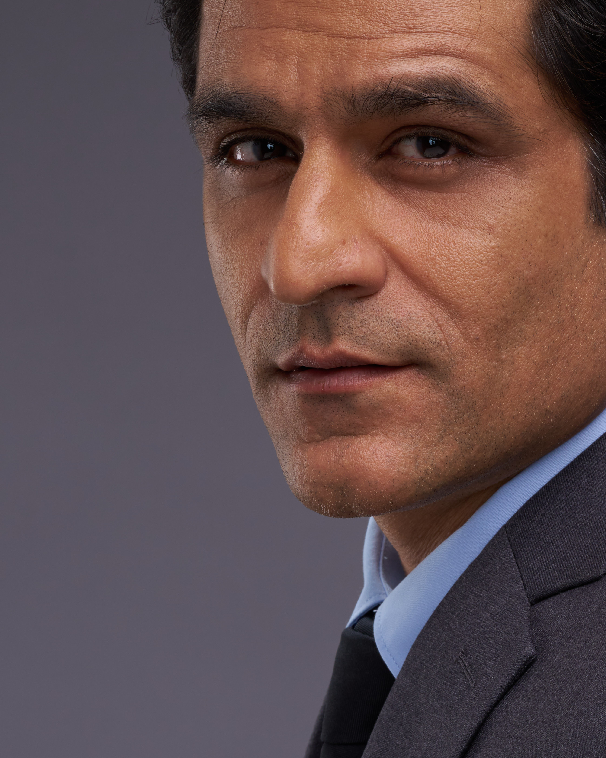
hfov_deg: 6.4
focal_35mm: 242
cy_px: 361
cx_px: 410
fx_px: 5426
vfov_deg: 8.0
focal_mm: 90
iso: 125
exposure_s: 1/125
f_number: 11
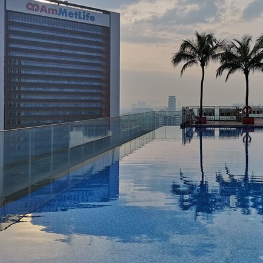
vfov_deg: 38.2
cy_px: 103
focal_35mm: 44
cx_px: 201
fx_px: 378
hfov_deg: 37.3
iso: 50
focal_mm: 3.95
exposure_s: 1/2577
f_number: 1.8
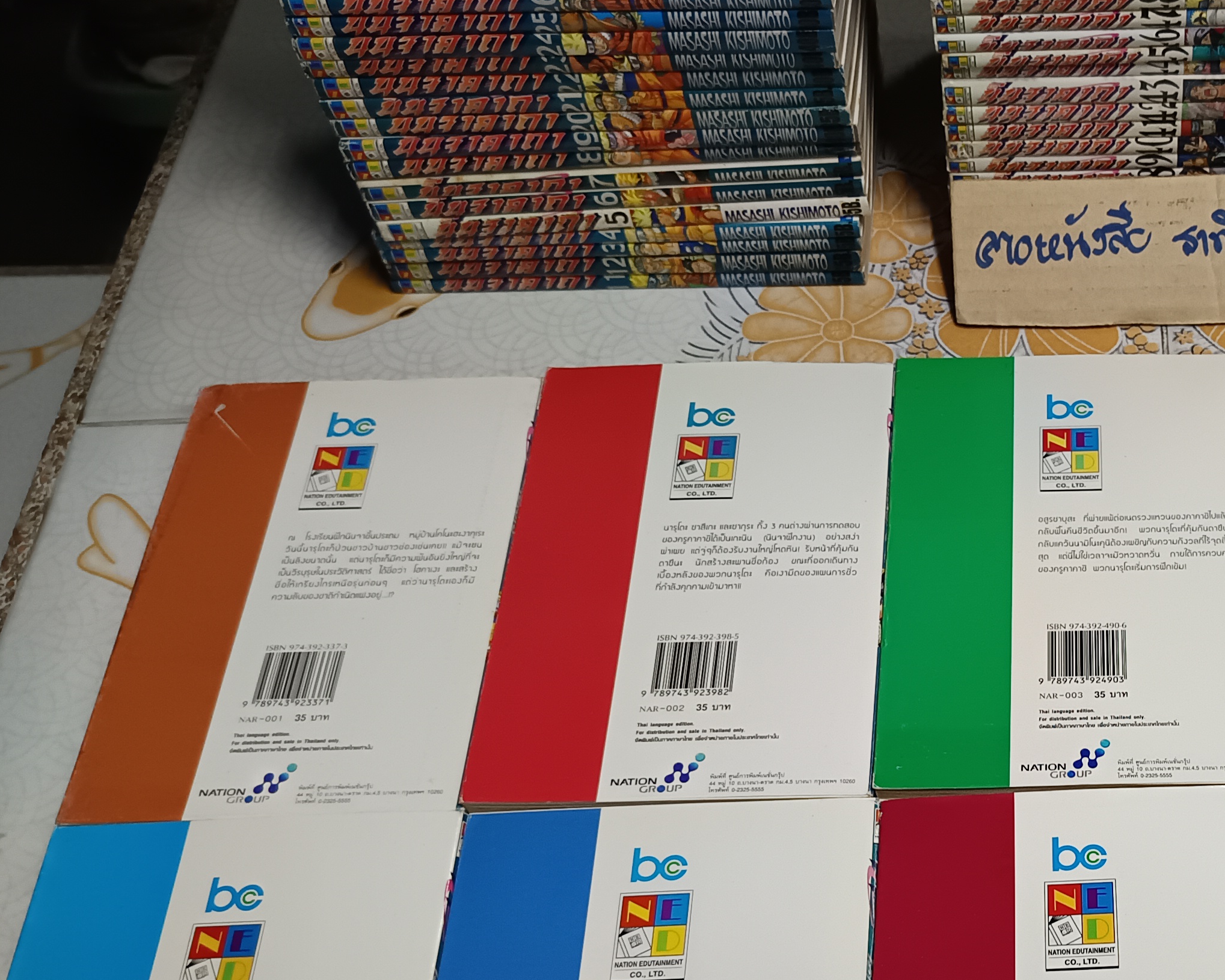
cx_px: 1130
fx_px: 1668
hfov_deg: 37.4
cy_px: 732
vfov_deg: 32.2
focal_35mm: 46
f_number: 1.7
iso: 887
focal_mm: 5.31
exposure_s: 1/33.3
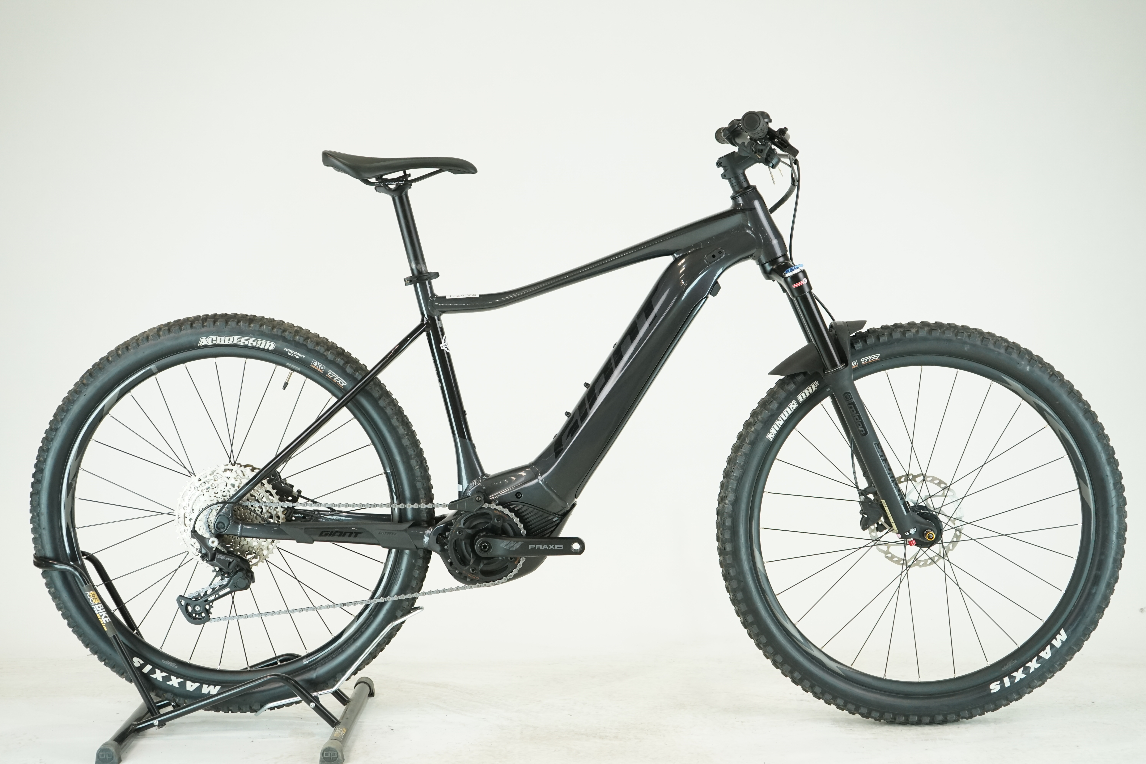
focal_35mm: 49
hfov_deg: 40.3
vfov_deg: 27.5
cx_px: 573
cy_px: 382
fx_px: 1560
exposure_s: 1/200
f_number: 5.6
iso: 1600
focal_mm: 49
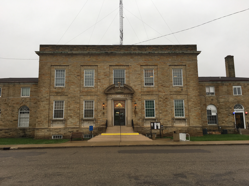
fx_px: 209
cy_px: 93
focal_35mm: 29
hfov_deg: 61.7
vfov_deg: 48.2
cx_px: 124
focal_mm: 4.15
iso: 25
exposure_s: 1/192
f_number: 2.2
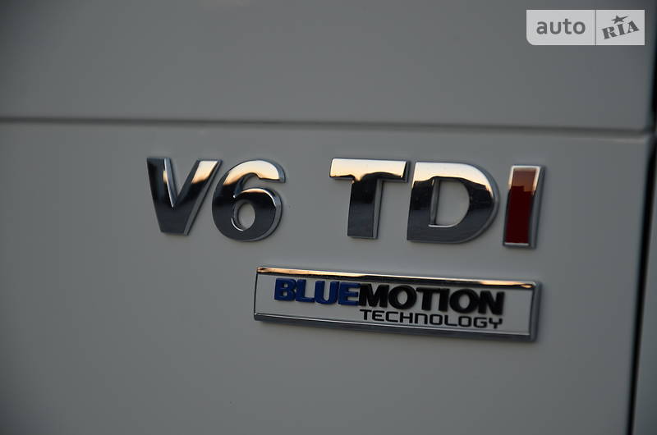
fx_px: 2869
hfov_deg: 13.1
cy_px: 218
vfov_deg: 8.7
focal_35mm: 158
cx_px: 328
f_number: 5.6
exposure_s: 1/125
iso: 200
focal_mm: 105
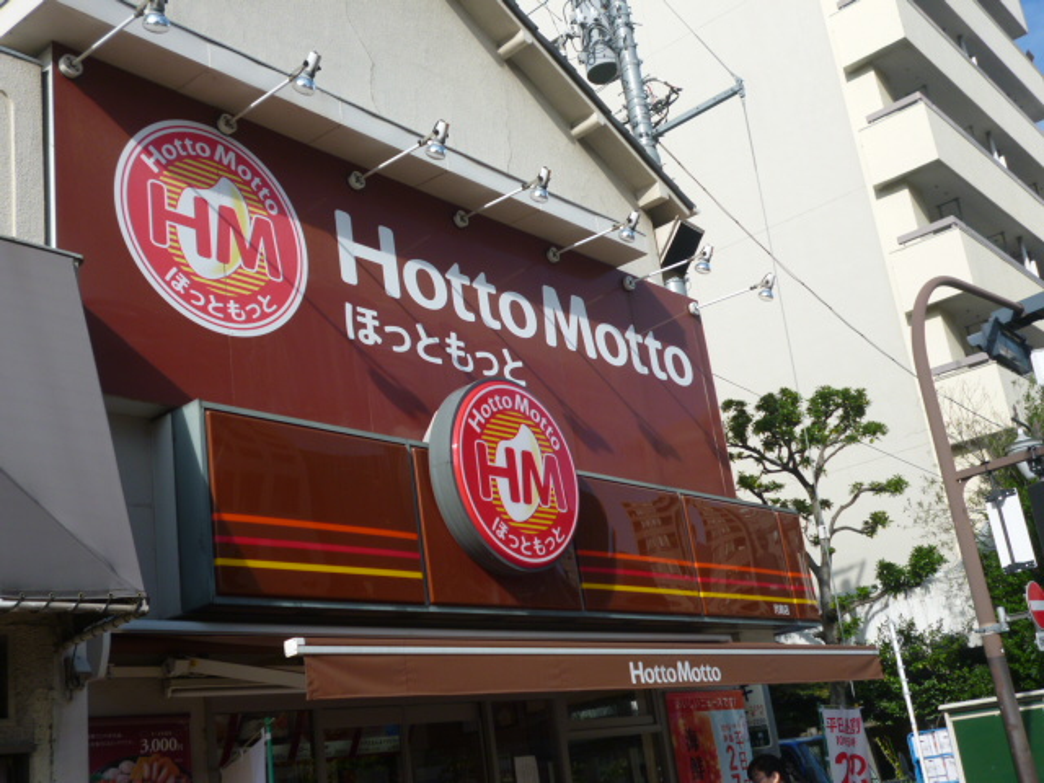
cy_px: 392
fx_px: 1237
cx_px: 522
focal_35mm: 41
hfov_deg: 45.8
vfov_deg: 35.1
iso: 100
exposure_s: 1/500
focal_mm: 7.3
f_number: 3.7
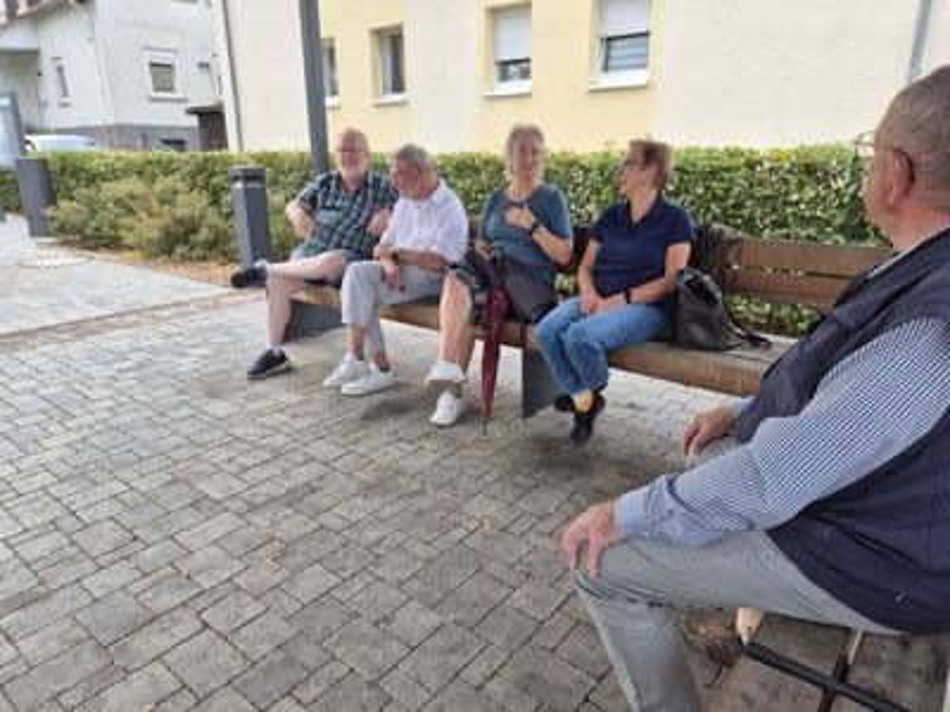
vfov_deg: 58.9
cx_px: 475
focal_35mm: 23
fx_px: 631
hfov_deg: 73.9
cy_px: 356
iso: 32
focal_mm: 5.4
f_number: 1.8
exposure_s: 1/180
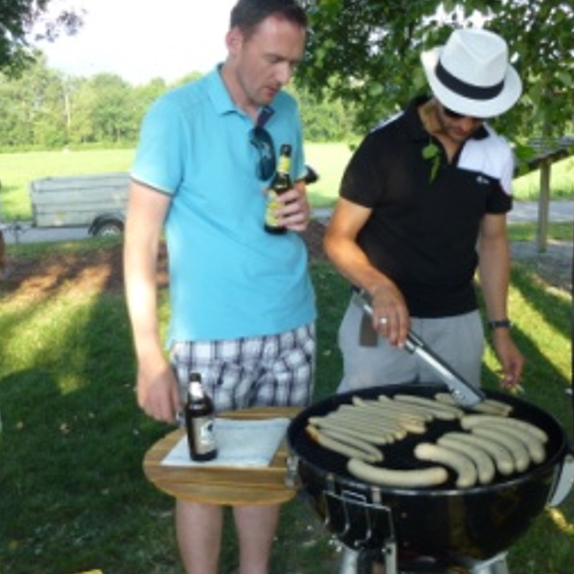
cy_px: 280
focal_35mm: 39
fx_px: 732
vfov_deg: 42.8
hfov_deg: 42.8
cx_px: 298
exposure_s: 1/160
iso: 100
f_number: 3.1
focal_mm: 4.5
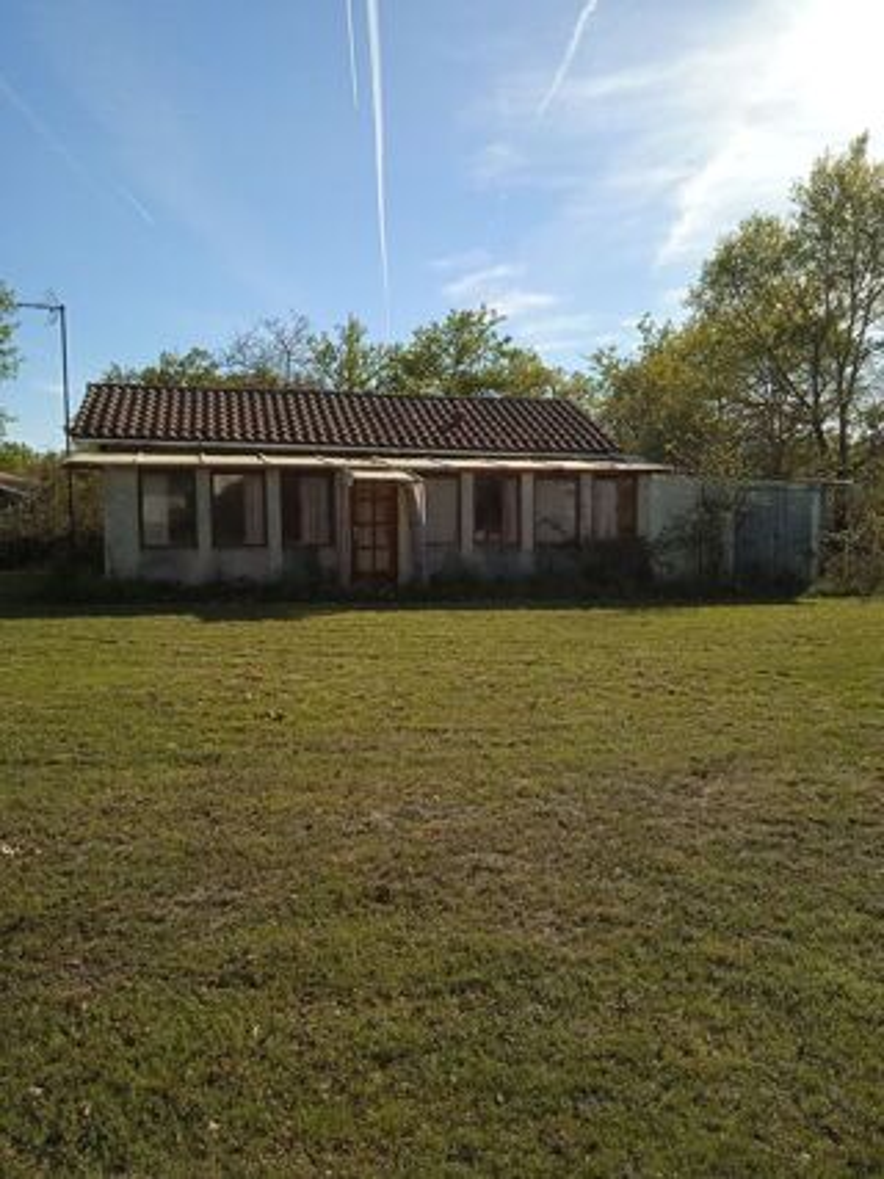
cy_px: 590
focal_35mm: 28
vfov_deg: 63.5
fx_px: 954
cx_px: 442
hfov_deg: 49.7
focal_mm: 3.43
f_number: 2.2
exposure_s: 1/989
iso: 100
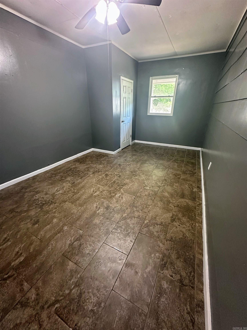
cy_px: 165
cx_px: 124
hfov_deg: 85.7
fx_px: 133
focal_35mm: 14
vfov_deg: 102.1
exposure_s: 1/60
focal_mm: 2.22
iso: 320
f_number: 2.2
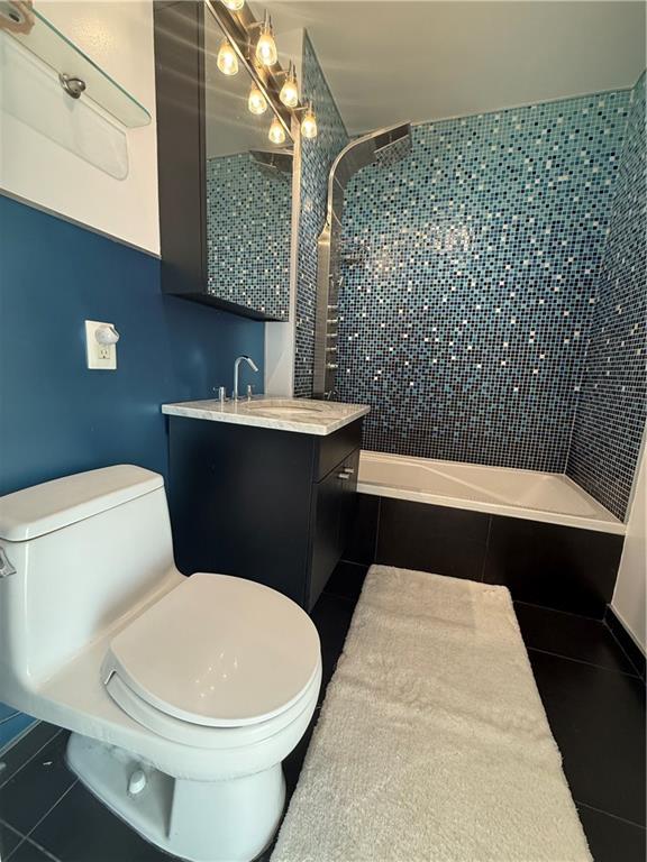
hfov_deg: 85.7
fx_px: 349
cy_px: 431
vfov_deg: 102.1
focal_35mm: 14
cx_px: 324
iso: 200
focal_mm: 2.22
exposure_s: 1/120
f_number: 2.2
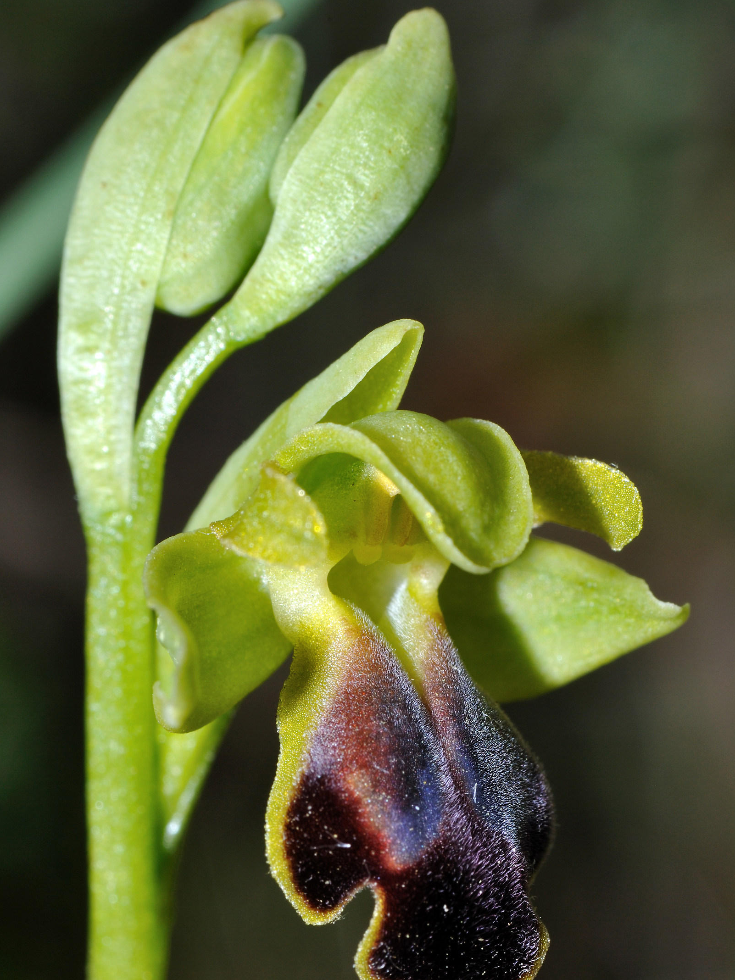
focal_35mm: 146
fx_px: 4133
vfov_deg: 13.5
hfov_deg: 10.2
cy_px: 513
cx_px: 368
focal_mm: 90
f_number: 29
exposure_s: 1/160
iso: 100
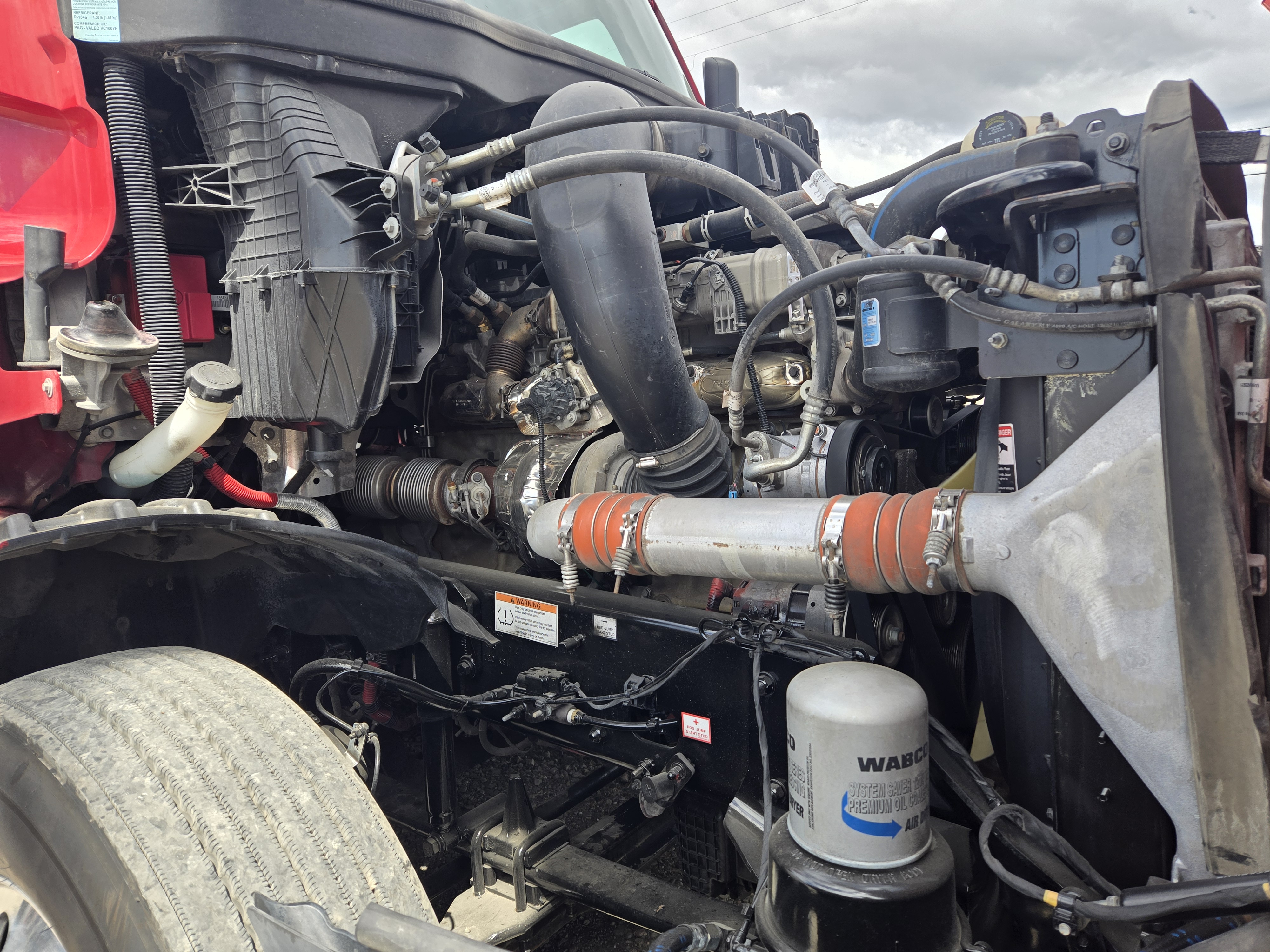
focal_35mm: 23
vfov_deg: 58.9
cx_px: 635
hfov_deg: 73.9
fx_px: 844
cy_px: 476
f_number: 1.8
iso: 25
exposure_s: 1/652
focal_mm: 5.4
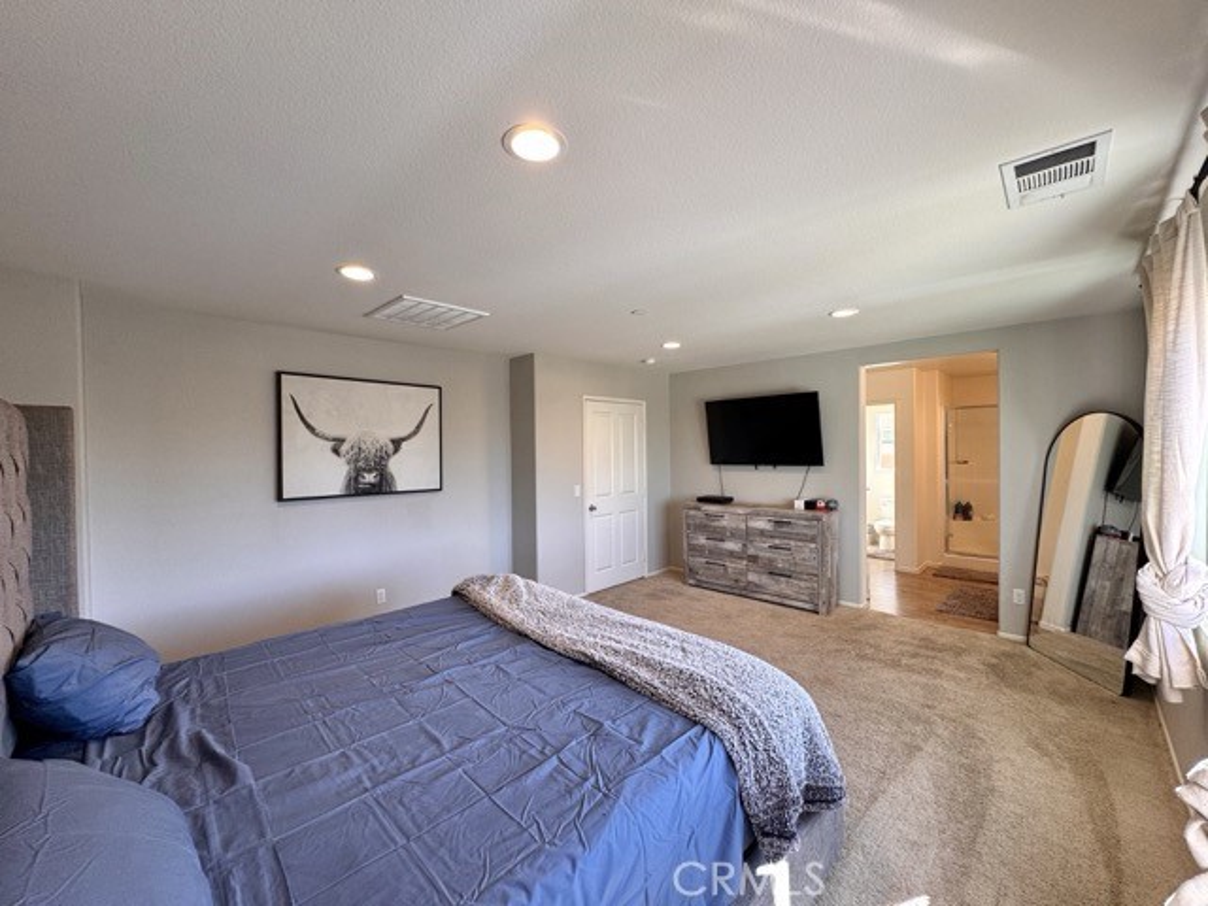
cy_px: 453
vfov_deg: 85.7
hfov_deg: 102.1
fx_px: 489
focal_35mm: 14
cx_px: 604
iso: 100
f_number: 2.2
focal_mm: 2.22
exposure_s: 1/120
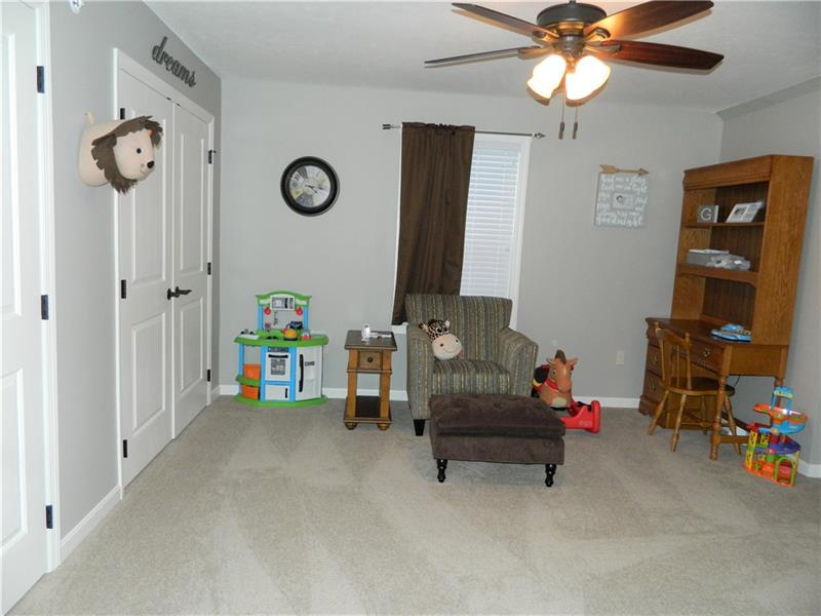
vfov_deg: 54.9
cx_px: 410
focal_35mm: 25
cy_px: 308
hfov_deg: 69.4
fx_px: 593
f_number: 3.1
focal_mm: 4.5
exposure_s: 1/30
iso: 200
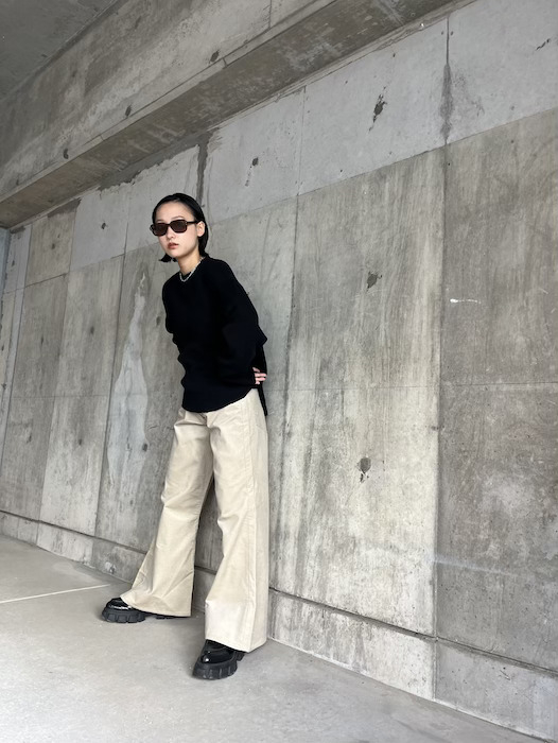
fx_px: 558
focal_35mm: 26
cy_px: 372
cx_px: 279
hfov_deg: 53.1
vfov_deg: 67.3
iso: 125
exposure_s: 1/121
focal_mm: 5.1
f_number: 1.6
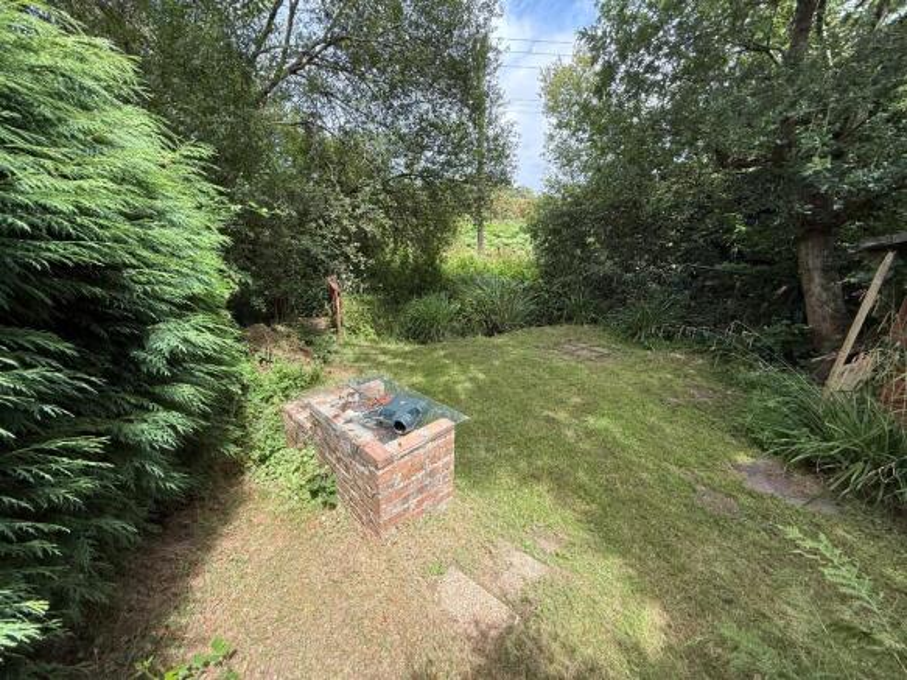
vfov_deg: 85.7
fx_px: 367
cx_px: 454
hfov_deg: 102.1
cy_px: 340
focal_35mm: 14
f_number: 2.2
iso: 50
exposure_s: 1/306
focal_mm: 2.22
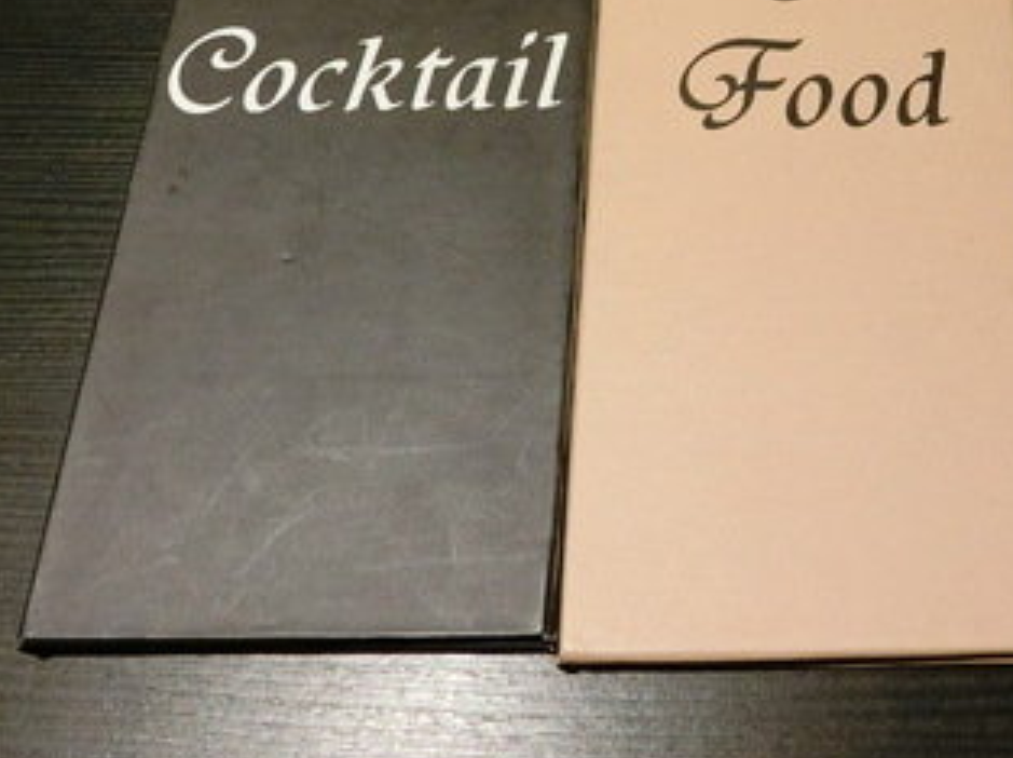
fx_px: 1403
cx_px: 780
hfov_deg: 38.5
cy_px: 55
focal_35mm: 48
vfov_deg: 28.8
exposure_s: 1/30
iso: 640
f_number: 2.8
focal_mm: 5.4
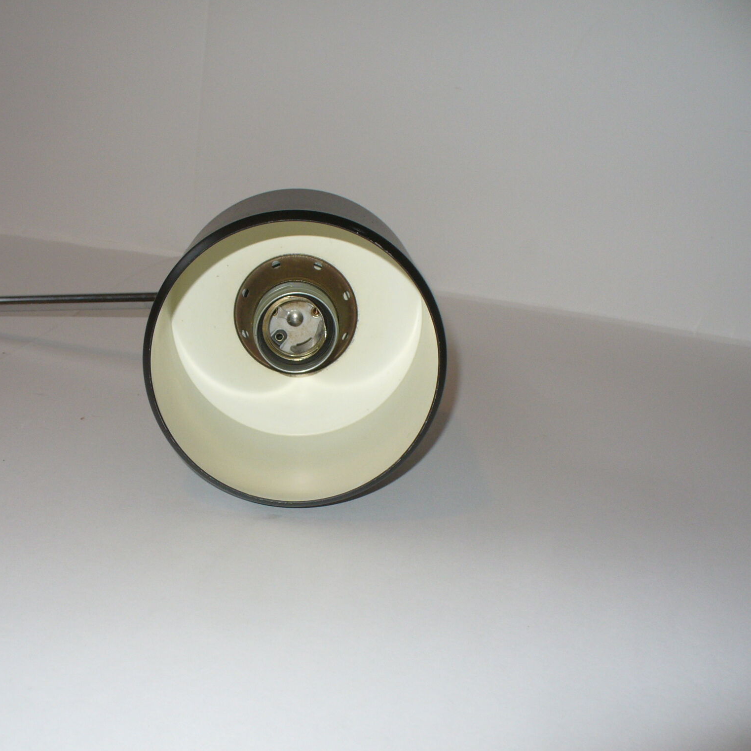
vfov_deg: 38.3
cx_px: 305
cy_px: 374
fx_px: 1080
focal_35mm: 44
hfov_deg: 38.2
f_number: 2.8
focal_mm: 6.1
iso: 100
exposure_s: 1/30
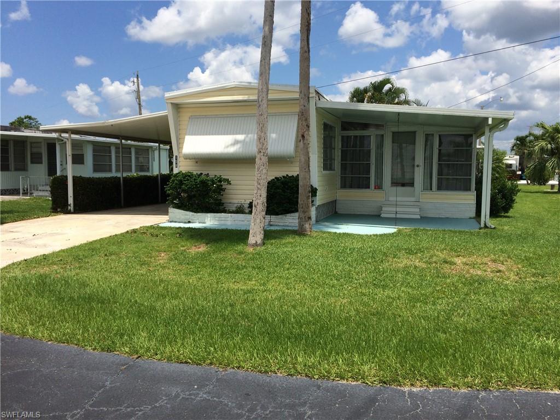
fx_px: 485
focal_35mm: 30
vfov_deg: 46.8
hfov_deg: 60.0
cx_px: 280
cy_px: 210
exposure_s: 1/3165
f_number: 2.2
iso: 32
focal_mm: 4.12
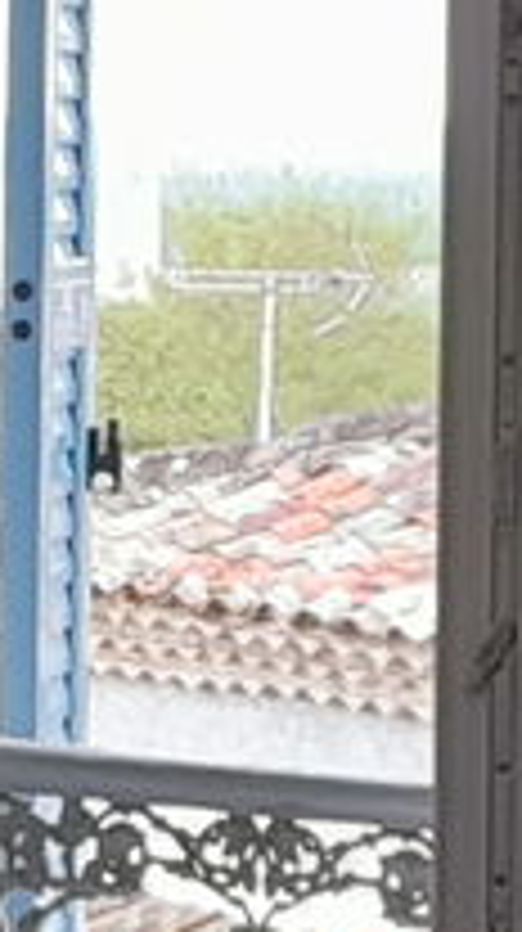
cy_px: 423
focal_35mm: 211
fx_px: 5207
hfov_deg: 5.7
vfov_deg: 10.2
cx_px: 27
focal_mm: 4.6
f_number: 2
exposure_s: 1/50
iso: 100
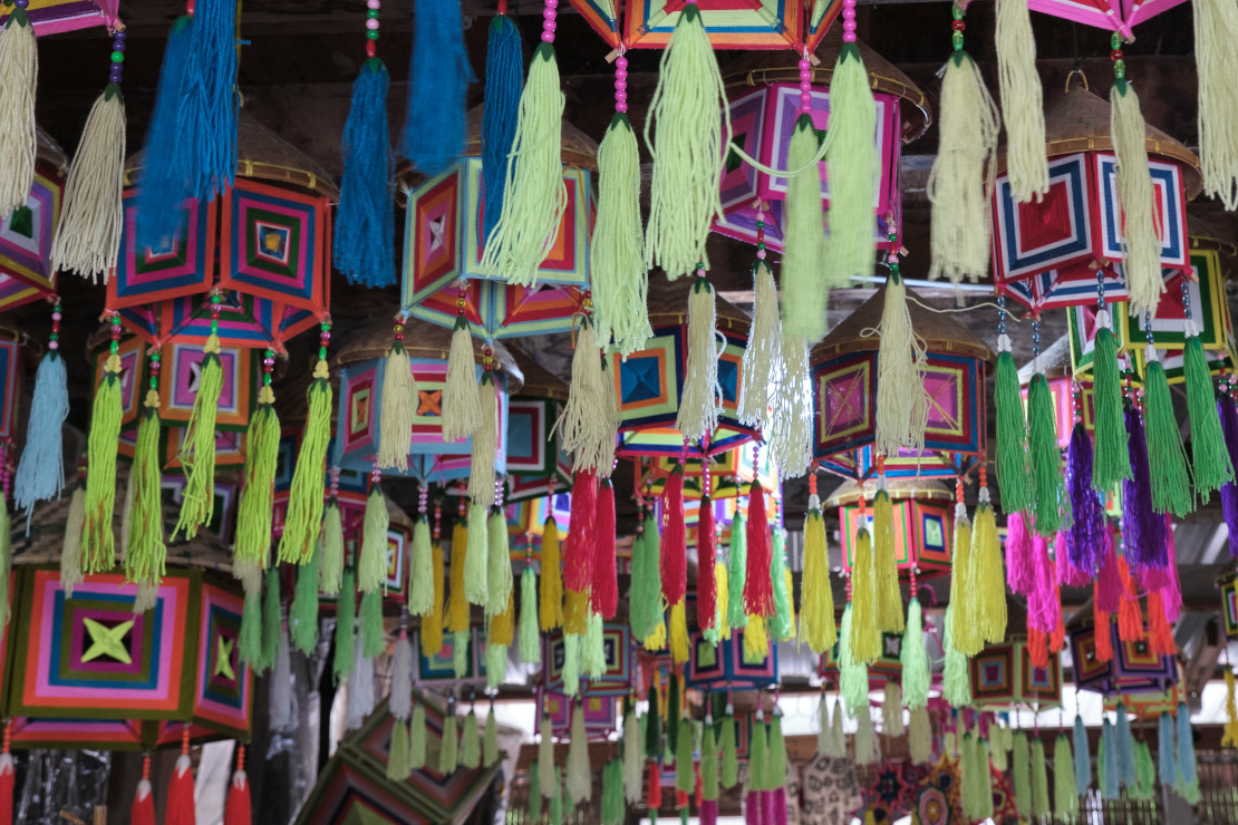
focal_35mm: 54
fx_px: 1857
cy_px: 268
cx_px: 776
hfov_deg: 36.7
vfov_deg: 24.9
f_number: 5.6
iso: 1600
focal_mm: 24.7
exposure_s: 1/20
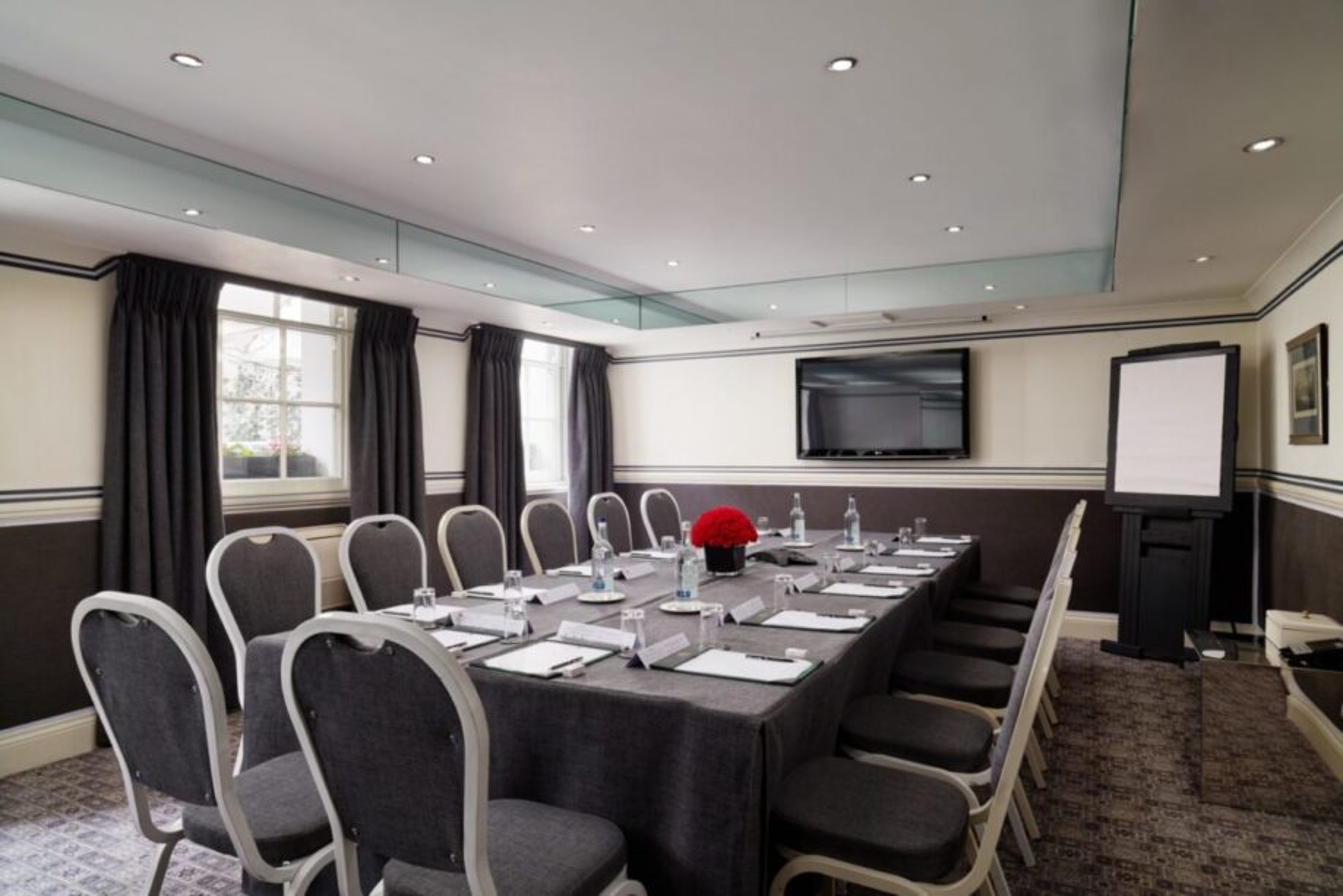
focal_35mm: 21
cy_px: 448
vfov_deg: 59.5
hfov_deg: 81.2
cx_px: 672
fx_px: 783
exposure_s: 1/250
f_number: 16
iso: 500
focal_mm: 21
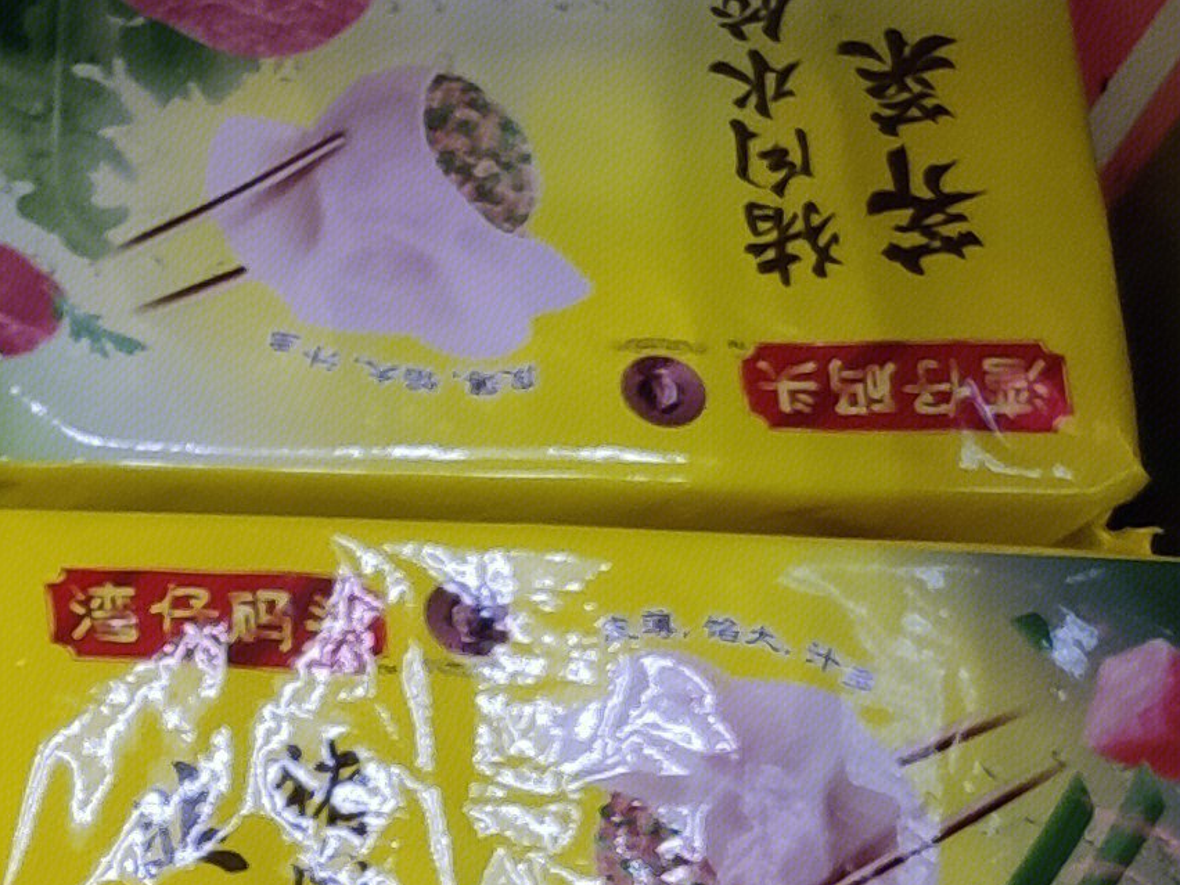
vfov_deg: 11.2
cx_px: -1166
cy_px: 1673
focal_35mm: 122
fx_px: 4159
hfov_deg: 13.8
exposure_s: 1/100
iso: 319
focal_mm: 4.75
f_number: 1.75
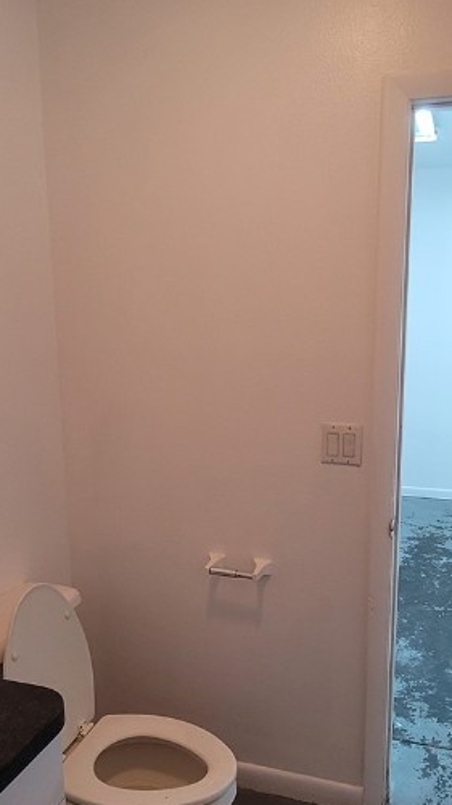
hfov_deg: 39.9
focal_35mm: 29
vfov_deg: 65.9
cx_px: 278
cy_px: 441
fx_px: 618
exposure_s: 1/60
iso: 320
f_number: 2.2
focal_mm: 2.2
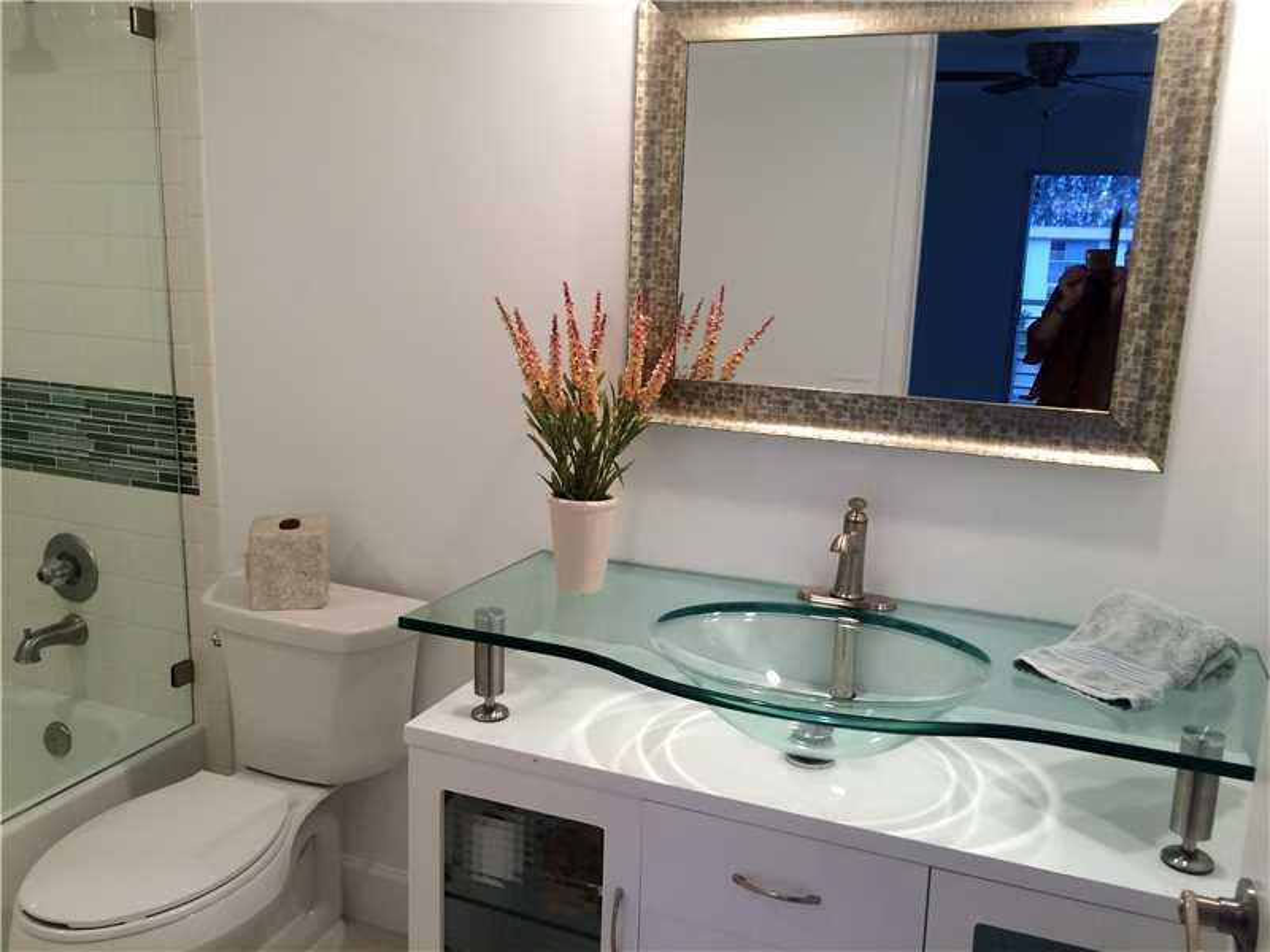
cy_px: 476
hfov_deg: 61.7
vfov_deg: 48.2
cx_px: 635
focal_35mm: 29
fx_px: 1064
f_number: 2.2
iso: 40
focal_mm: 4.15
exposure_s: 1/40
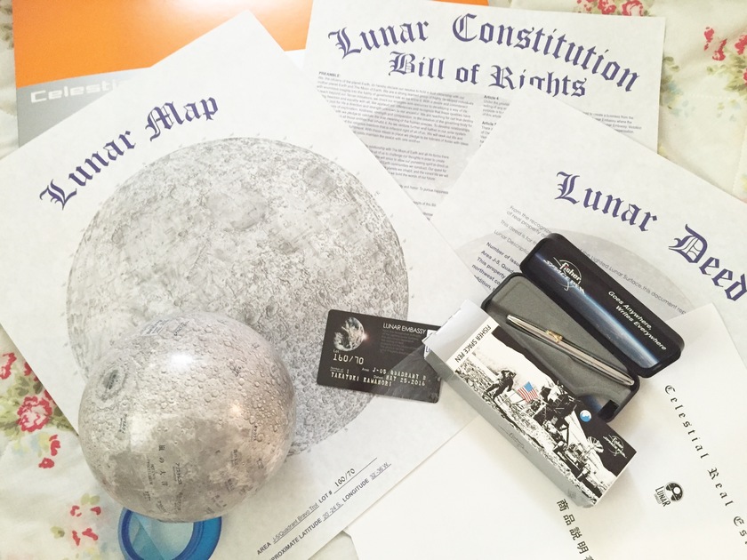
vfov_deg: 48.2
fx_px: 626
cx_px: 374
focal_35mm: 29
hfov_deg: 61.7
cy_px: 280
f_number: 2.2
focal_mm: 4.15
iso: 250
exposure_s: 1/15
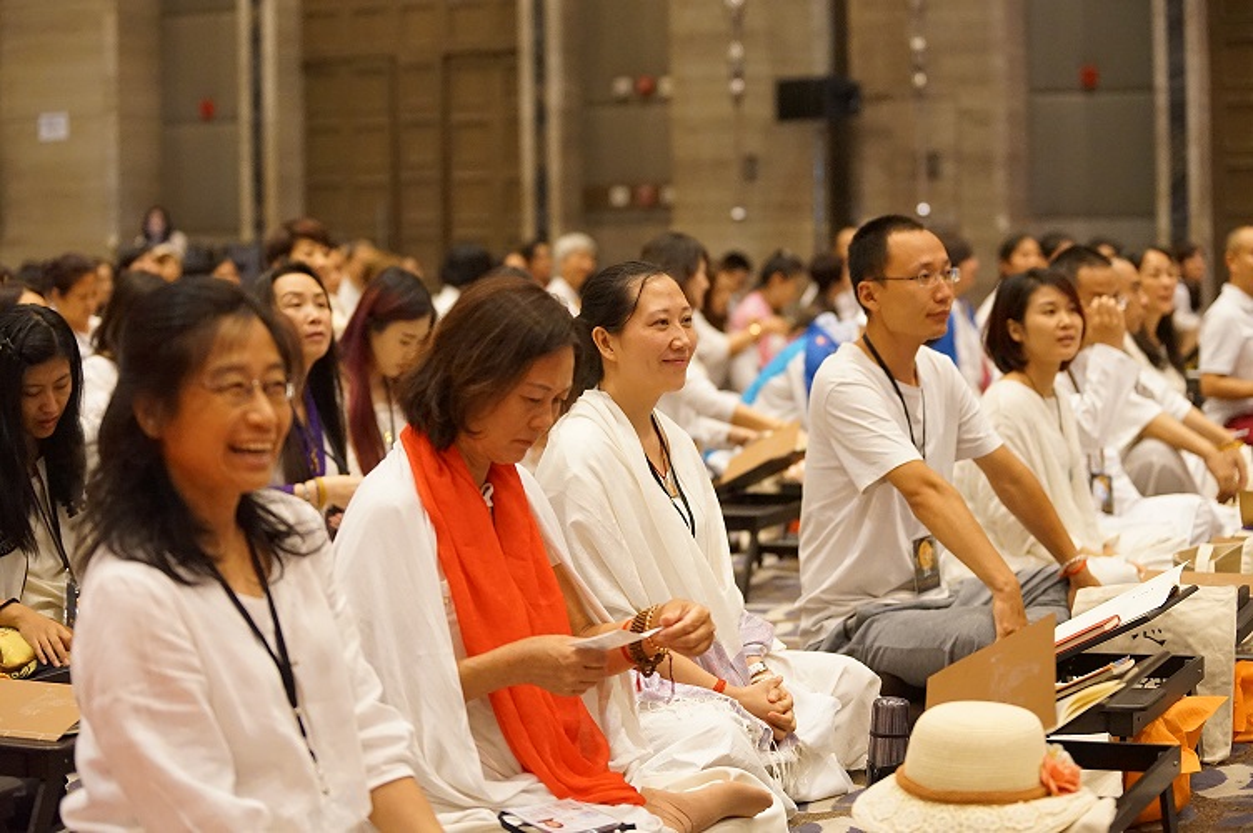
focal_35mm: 70
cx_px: 626
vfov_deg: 19.4
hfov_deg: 28.9
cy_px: 416
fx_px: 2434
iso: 6400
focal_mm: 70
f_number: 2.8
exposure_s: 1/160
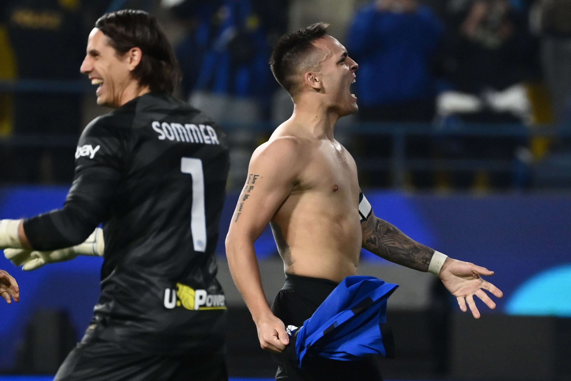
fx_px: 5868
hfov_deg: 5.6
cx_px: 286
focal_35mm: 370
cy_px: 190
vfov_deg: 3.7
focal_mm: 370
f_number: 4
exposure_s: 1/1600
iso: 2500
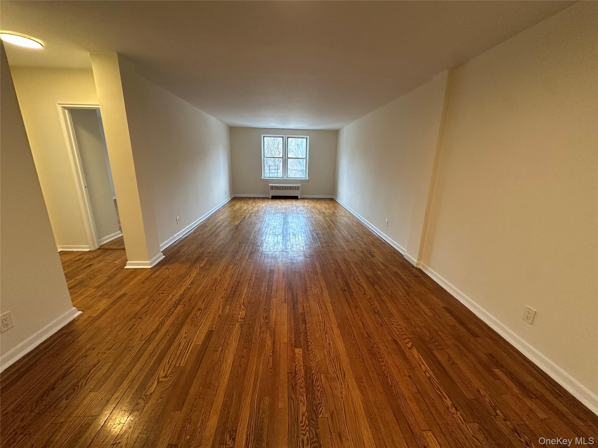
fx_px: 242
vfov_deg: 85.7
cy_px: 224
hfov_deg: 102.1
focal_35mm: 14
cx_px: 299
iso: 250
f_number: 2.2
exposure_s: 1/120
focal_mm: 2.22
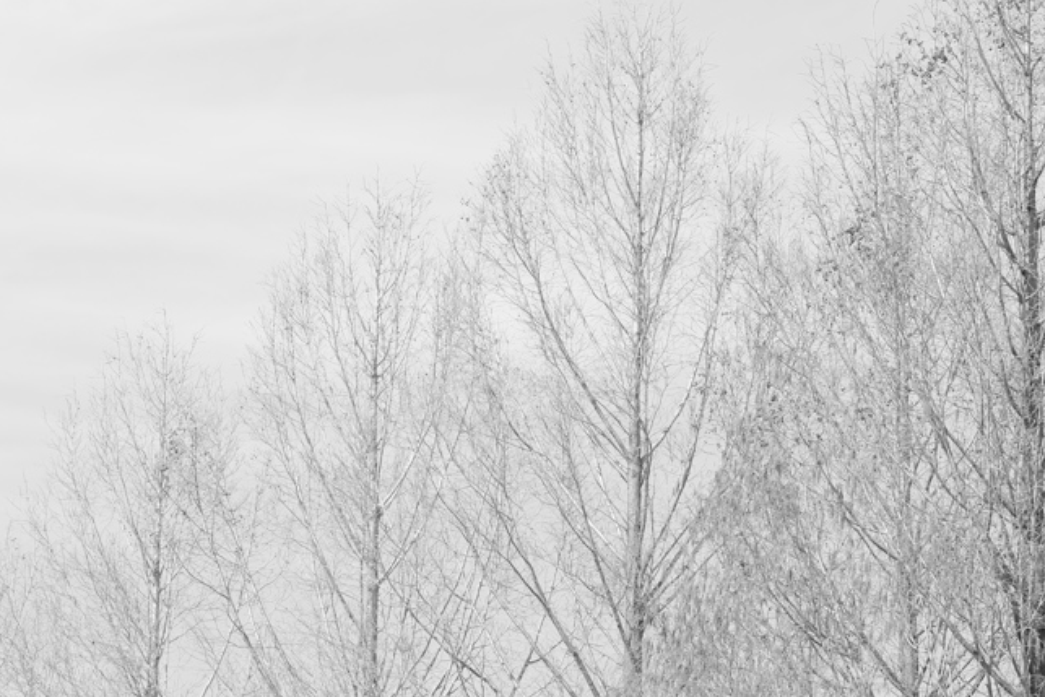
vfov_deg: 5.0
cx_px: 580
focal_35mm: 277
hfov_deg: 7.4
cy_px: 284
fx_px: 8042
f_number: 8
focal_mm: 115.9
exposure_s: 1/220
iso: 200
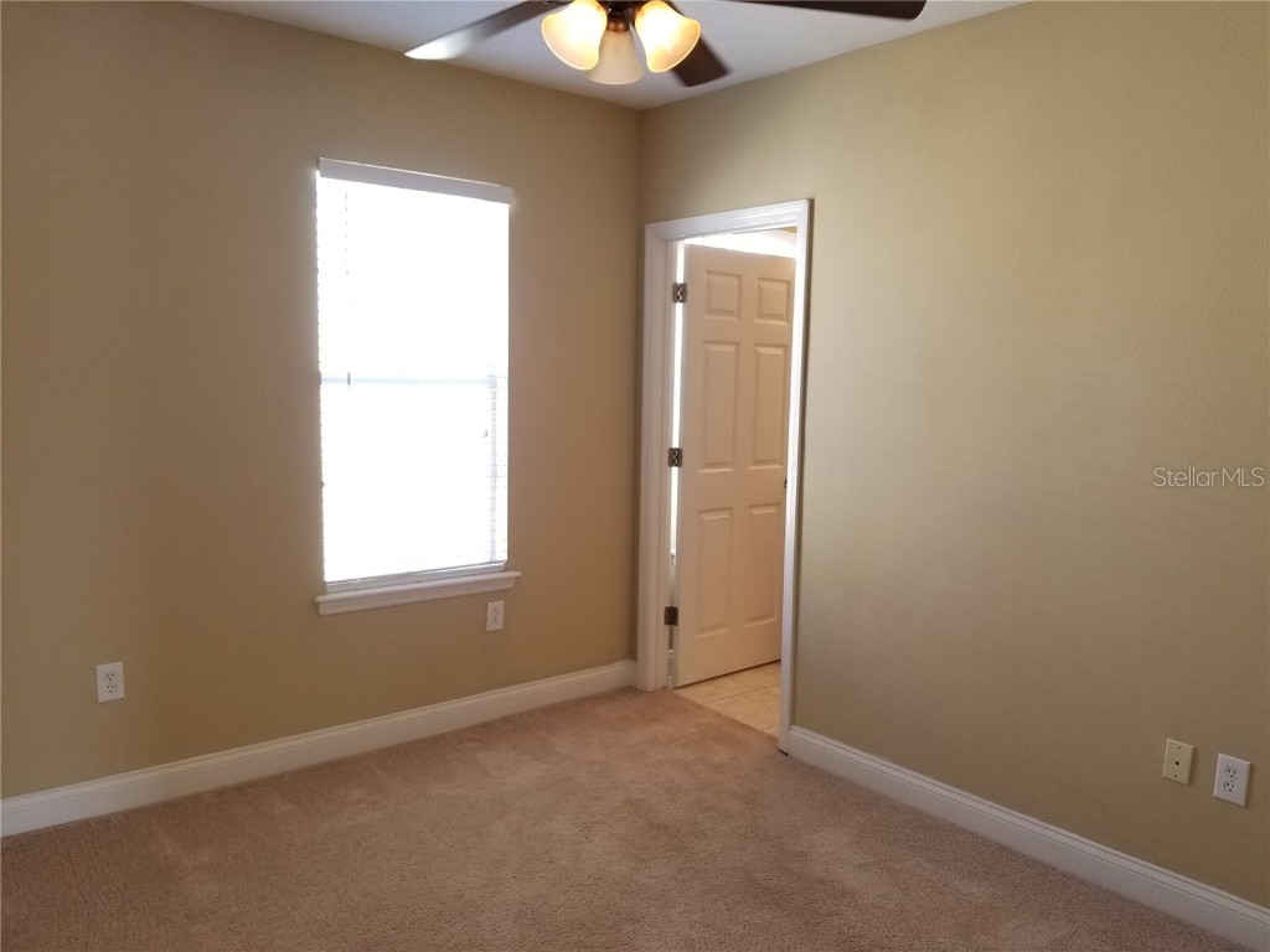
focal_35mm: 26
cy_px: 476
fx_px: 954
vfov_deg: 53.1
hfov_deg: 67.3
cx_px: 635
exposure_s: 1/120
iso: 100
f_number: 1.7
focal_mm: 4.3
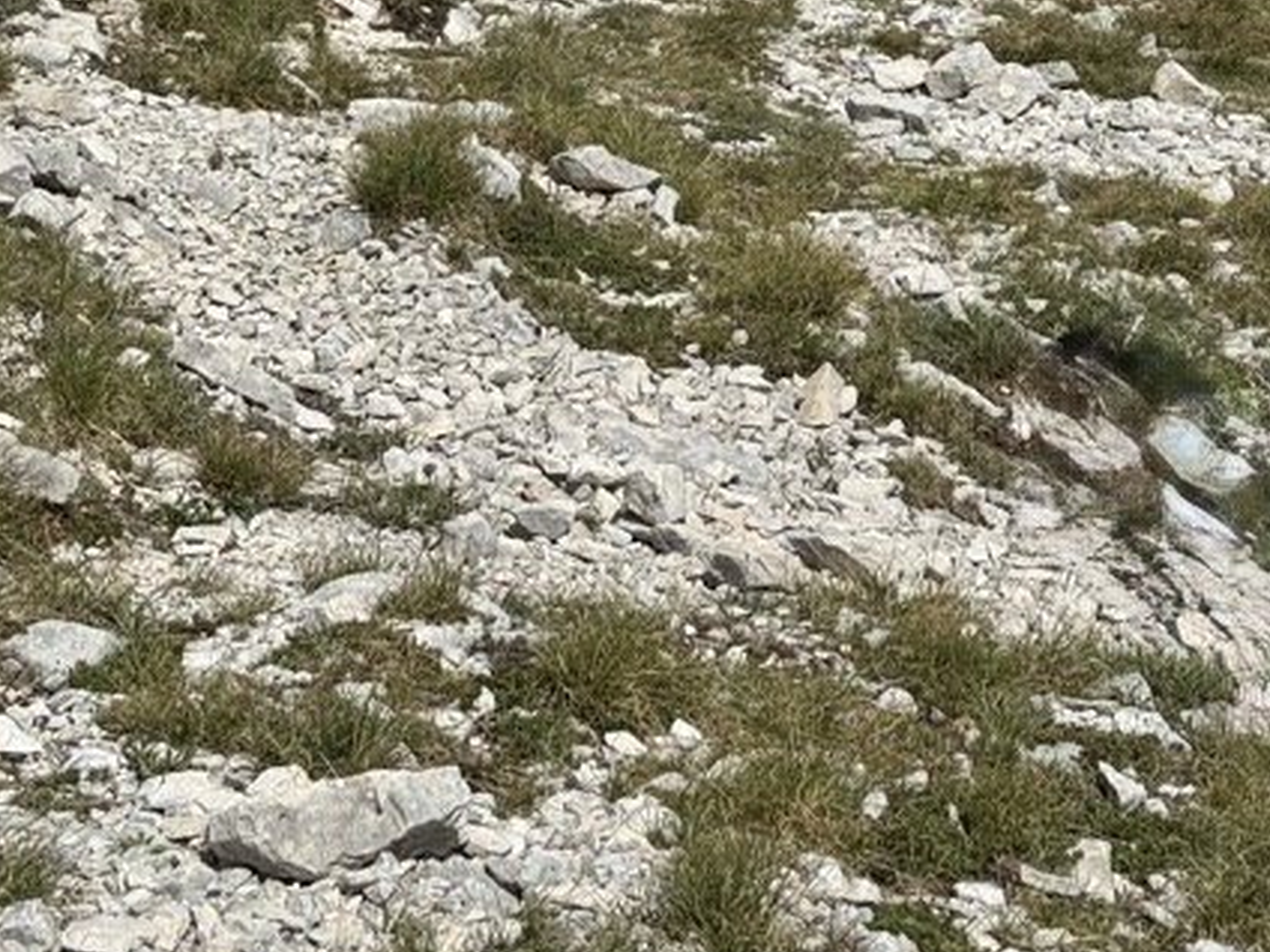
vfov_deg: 12.5
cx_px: 938
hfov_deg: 16.9
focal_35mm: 116
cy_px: -159
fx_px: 4256
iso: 64
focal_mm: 6.76
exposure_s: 1/15385
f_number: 1.78
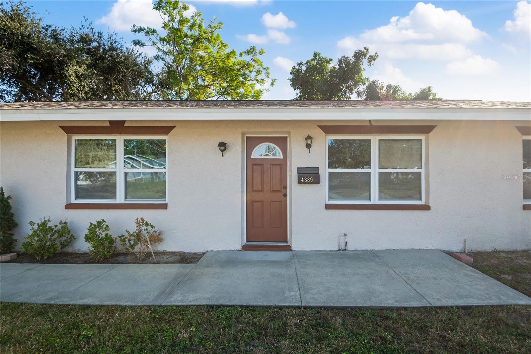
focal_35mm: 15
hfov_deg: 100.4
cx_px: 266
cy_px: 177
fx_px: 221
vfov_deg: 77.3
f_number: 9
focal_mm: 10
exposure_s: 1/30
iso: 100
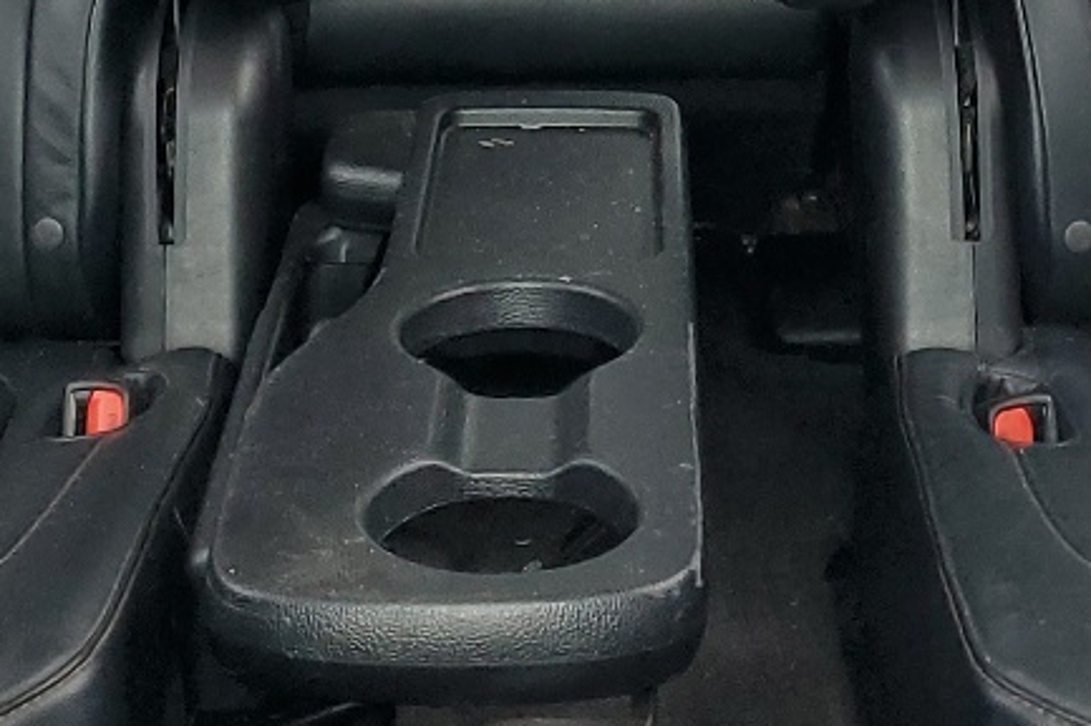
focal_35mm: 100
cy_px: -454
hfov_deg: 20.4
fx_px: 3028
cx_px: 678
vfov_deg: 12.8
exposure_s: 1/60.2
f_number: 1.5
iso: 79
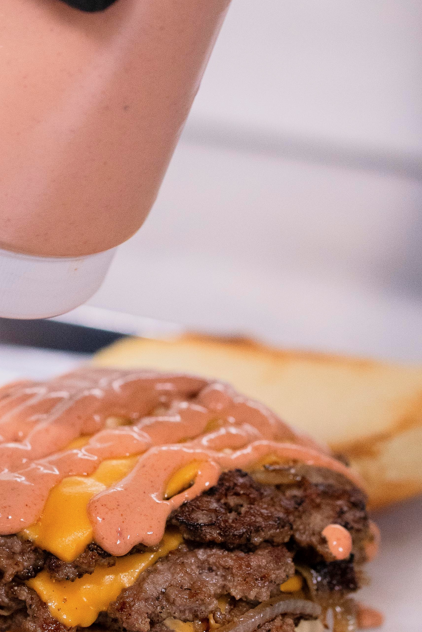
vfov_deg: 10.5
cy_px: 311
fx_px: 3428
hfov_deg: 7.0
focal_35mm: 195
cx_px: 114
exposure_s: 1/250
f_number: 4
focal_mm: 85
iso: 2000
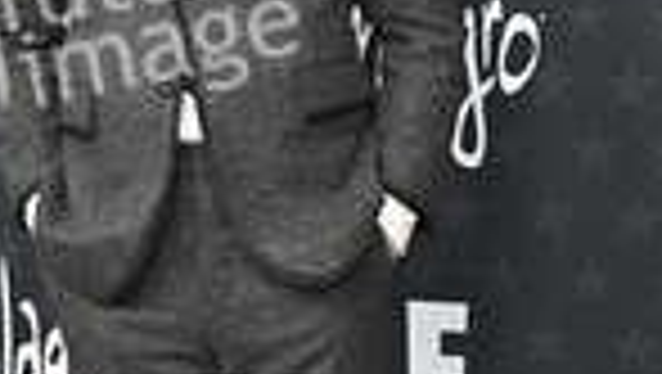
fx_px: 2003
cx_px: 198
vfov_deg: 10.6
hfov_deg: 18.7
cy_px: 257
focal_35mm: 114
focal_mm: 40
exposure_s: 1/320
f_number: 5.6
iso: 1250
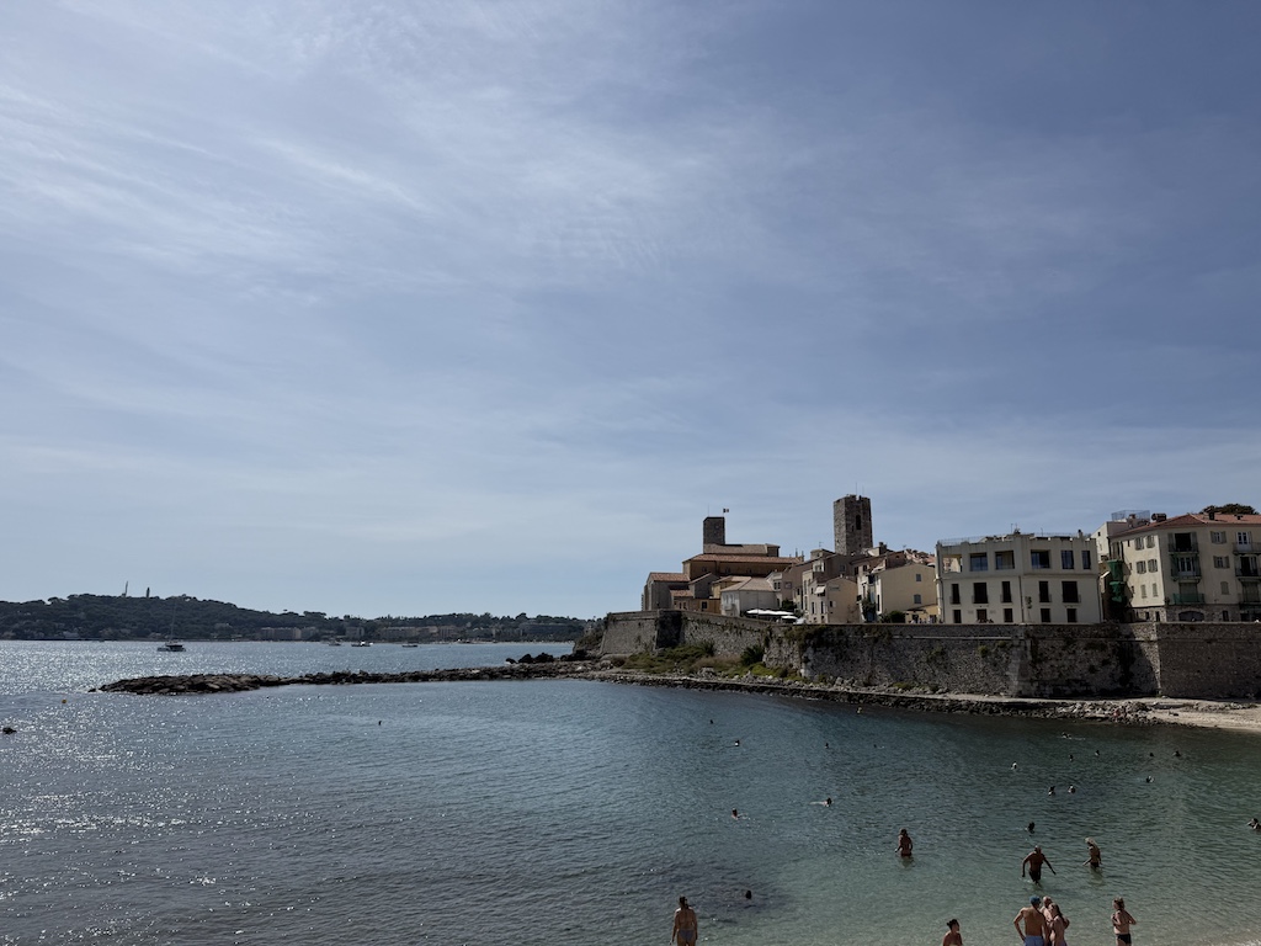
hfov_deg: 71.6
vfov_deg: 56.8
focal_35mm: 24
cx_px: 630
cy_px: 473
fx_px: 874
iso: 64
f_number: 1.78
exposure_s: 1/14286
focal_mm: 6.76
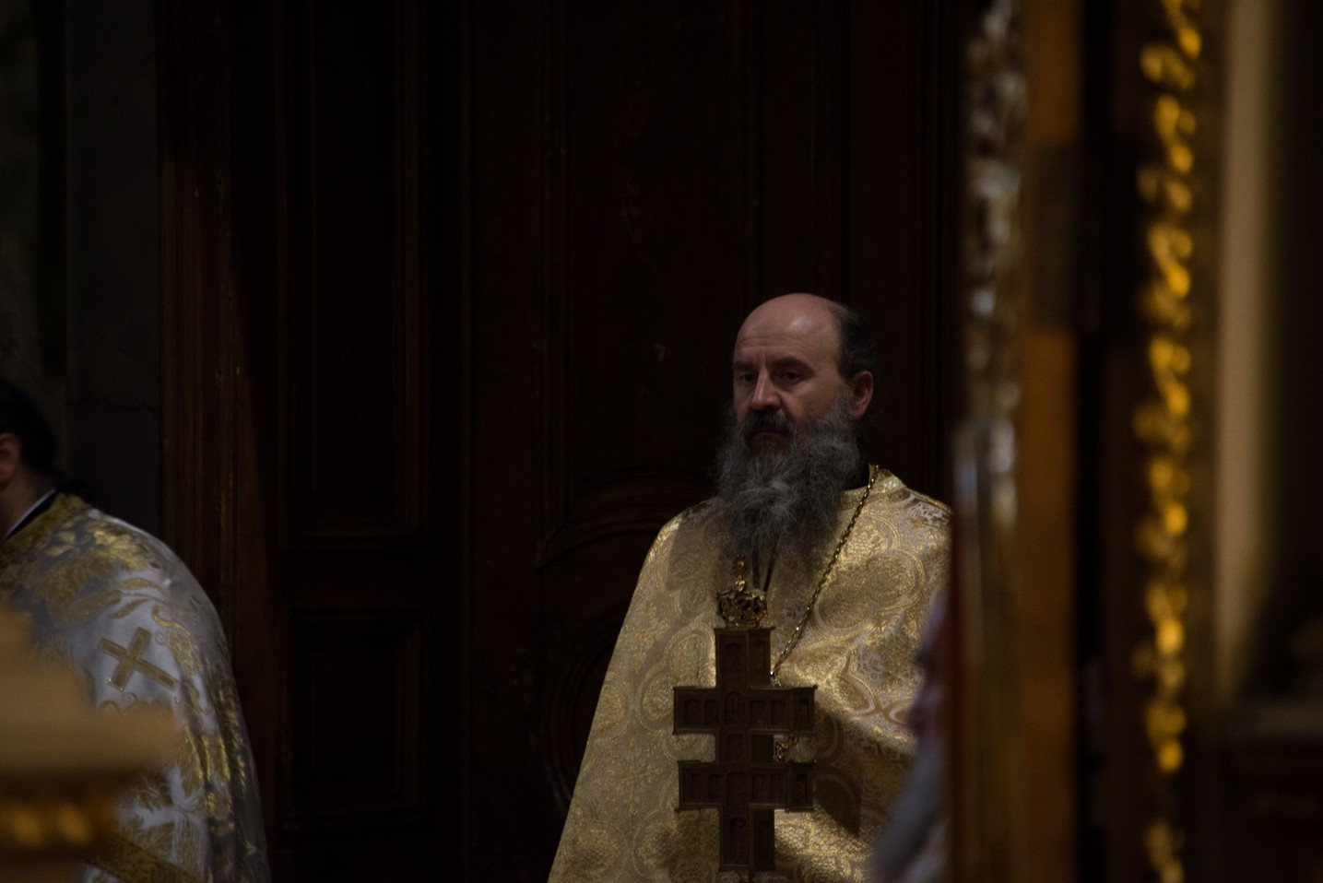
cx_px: 662
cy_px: 442
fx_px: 11029
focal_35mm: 300
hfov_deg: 6.9
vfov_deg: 4.6
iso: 2000
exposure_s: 1/30
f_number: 5.6
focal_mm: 300
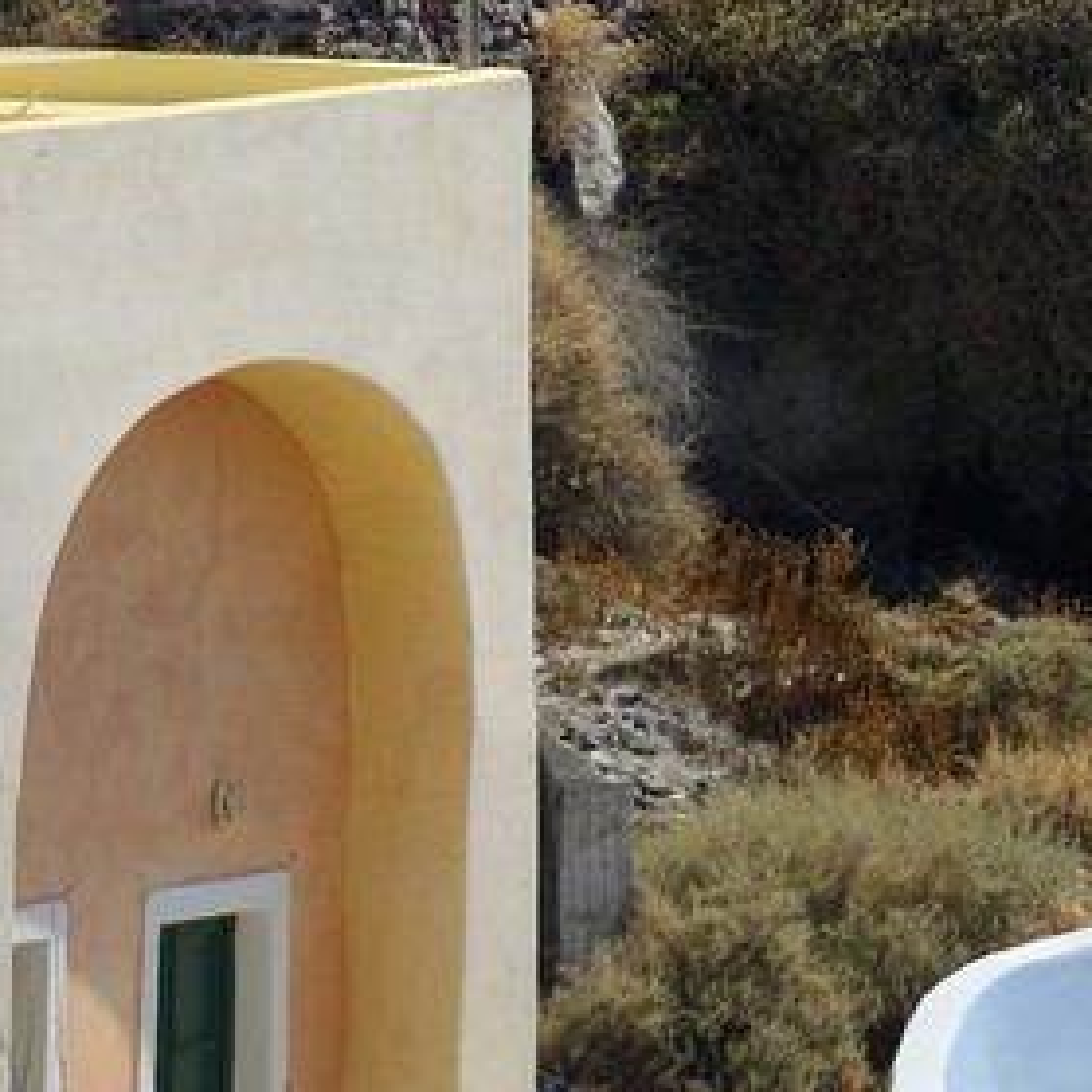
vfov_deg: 2.0
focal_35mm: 877
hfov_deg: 2.0
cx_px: 1830
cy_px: -1883
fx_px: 31300
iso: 100
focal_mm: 180
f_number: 9
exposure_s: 1/320
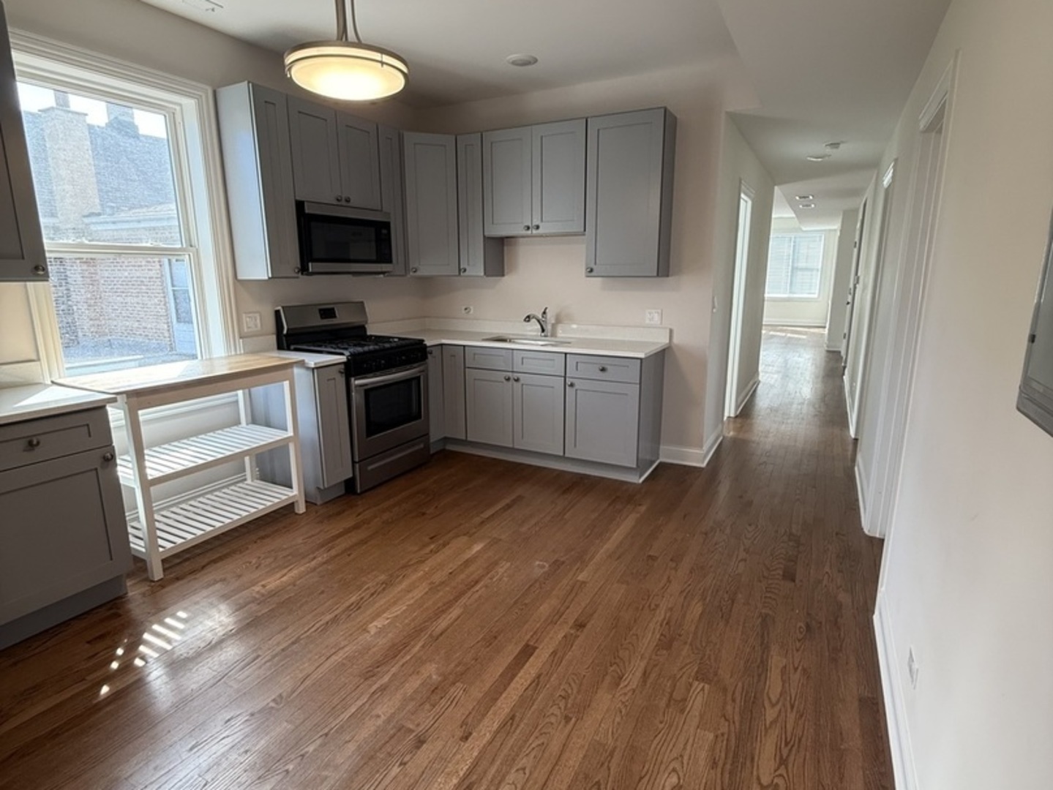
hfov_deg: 102.0
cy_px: 395
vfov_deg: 85.7
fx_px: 426
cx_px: 526
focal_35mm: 14
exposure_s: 1/120
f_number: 2.2
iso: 200
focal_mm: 2.22
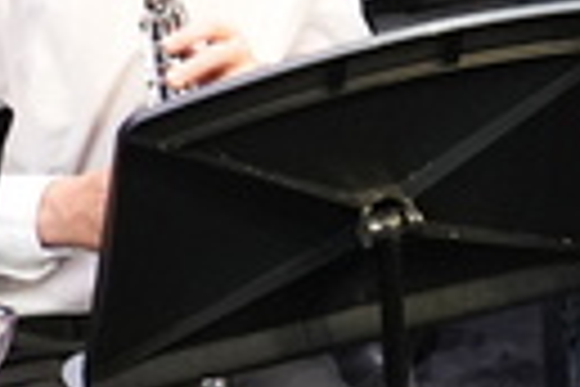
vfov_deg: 1.7
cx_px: 976
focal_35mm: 792
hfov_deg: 2.6
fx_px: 12759
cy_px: 295
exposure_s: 1/80
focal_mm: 100
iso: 3200
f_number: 6.3
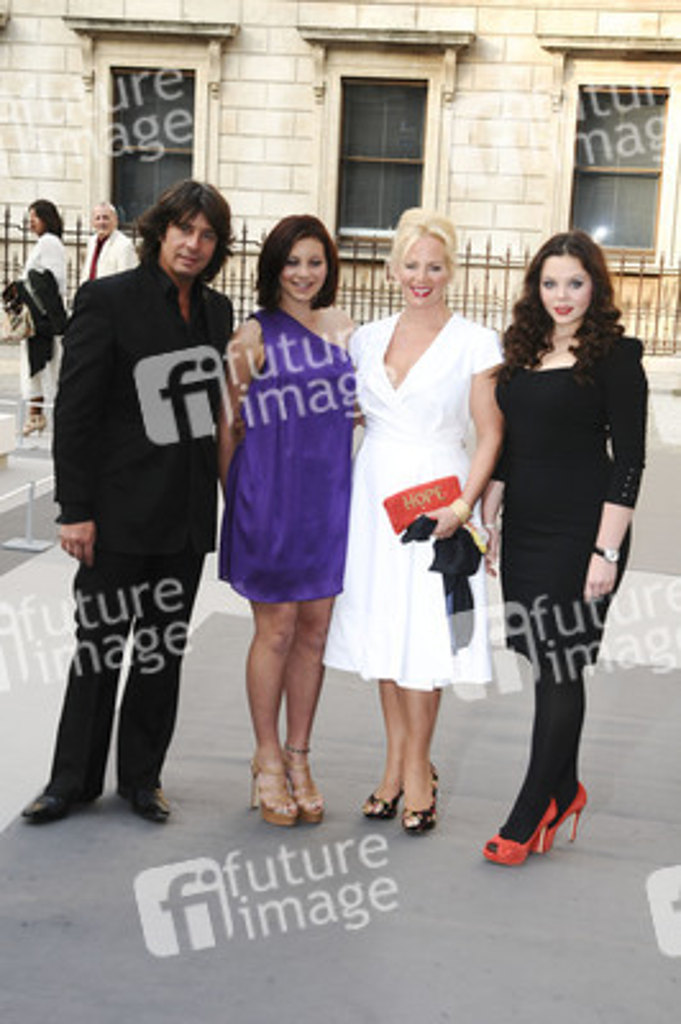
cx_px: 340
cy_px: 512
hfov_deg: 22.6
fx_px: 1705
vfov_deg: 33.4
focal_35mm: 60
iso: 320
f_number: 5.6
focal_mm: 40
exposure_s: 1/250
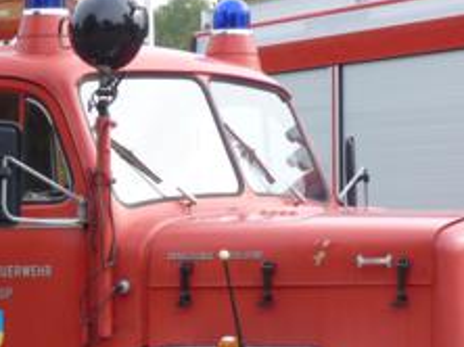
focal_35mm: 155
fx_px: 2075
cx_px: -21
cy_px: 293
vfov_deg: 9.5
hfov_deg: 12.6
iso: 80
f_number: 4
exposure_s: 1/160
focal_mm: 7.6
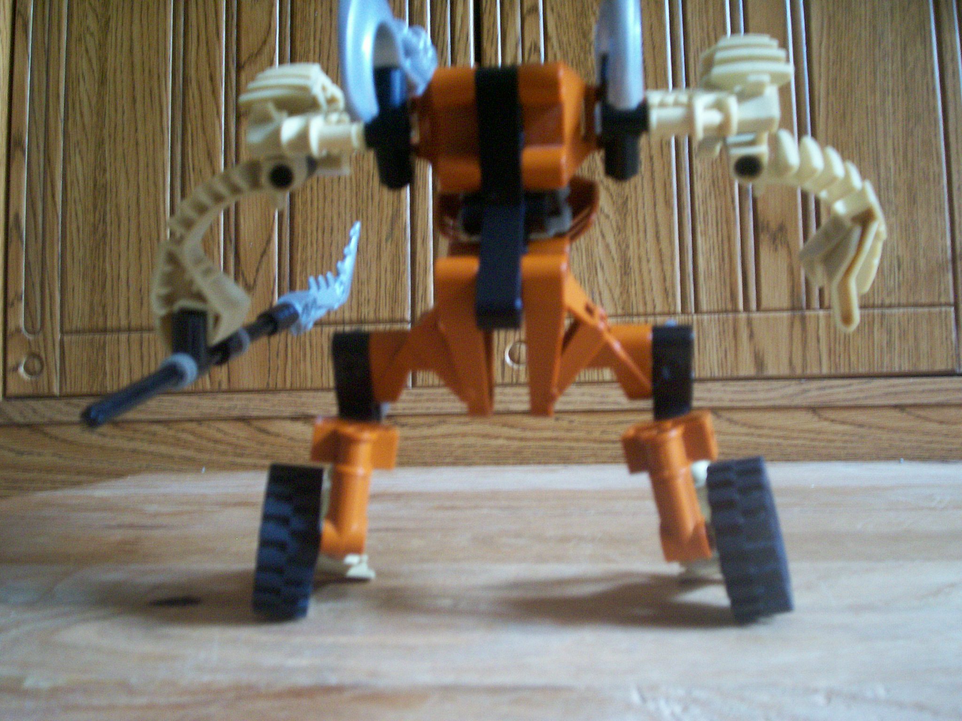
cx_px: 481
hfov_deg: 51.4
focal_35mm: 36
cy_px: 360
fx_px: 1000
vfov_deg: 39.7
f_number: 4.5
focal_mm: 5.9
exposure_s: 1/9.79
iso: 200
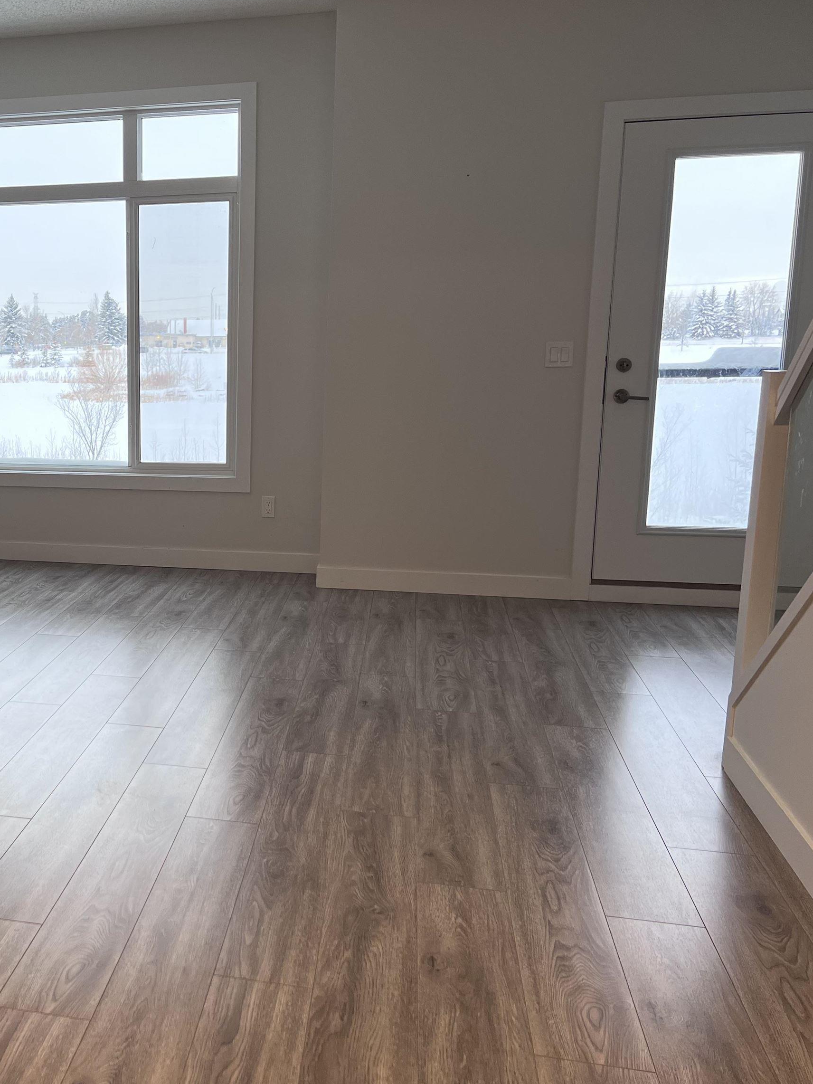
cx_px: 129
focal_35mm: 35
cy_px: 541
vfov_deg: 52.6
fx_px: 1096
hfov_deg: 38.7
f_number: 1.5
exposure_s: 1/120
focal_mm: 5.7
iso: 80
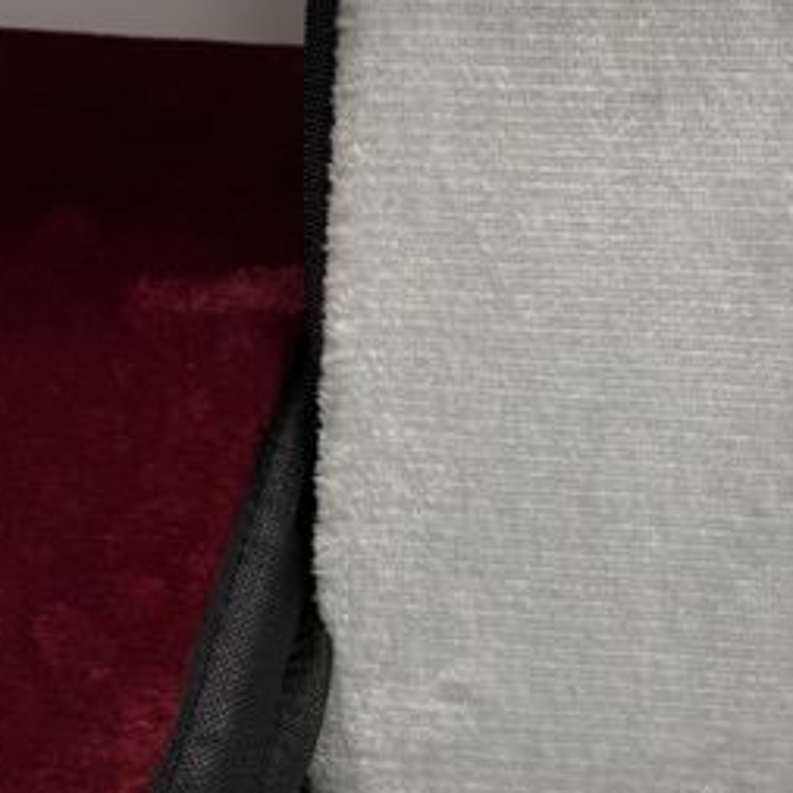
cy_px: 326
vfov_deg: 19.1
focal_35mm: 91
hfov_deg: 19.0
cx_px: 527
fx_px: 2359
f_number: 1.6
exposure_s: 1/50
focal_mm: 5.96
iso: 160
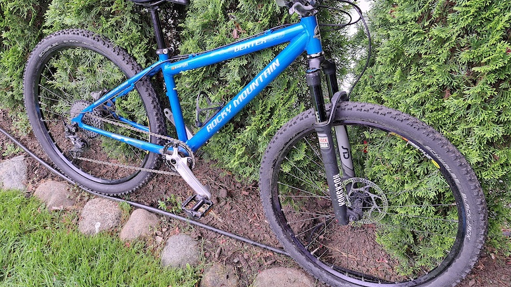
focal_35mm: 27
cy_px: 124
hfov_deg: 69.9
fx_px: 366
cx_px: 257
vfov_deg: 42.8
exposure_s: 1/60
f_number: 1.8
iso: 50
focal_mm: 5.23
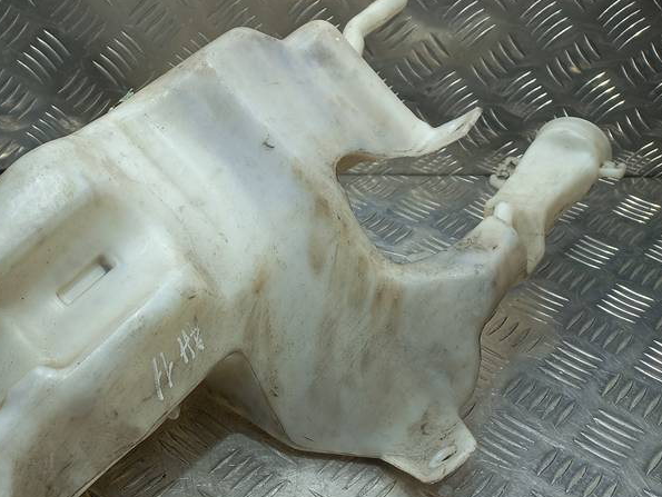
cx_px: 198
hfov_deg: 42.9
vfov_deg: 33.6
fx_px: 823
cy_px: 281
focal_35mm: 43
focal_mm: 4.6
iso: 50
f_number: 1.8
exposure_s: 1/100
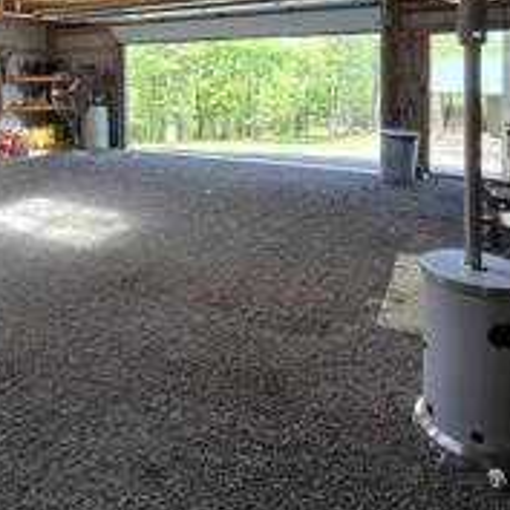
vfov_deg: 56.0
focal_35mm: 26
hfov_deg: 59.3
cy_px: 92
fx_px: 433
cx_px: 164
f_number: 2.2
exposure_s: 1/120
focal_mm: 2.2
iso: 64
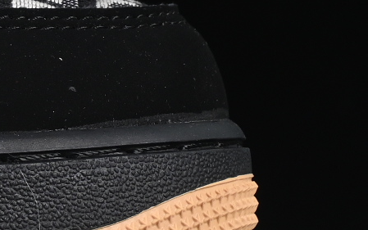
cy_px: -168
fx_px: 4756
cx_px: -550
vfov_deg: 2.8
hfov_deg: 4.3
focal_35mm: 474
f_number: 6.3
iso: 160
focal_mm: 50
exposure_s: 1/60
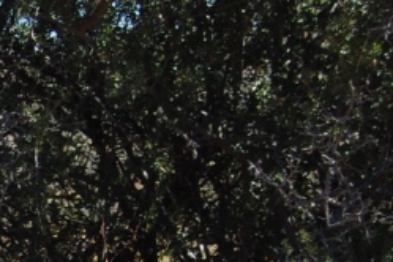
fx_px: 2554
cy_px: 449
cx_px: -342
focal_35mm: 234
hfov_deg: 8.4
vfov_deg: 5.8
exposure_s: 1/200
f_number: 7.1
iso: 200
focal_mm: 38
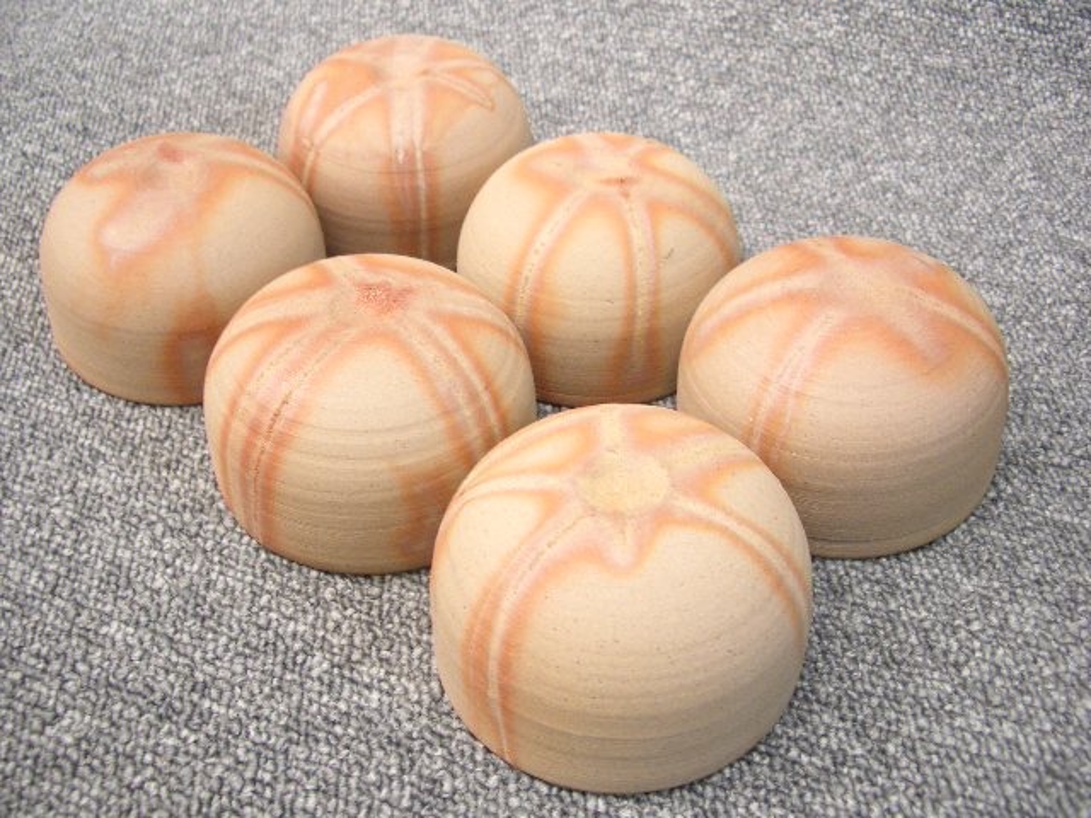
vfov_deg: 40.7
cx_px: 546
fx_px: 1103
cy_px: 409
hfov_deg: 52.6
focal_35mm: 35
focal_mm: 5.8
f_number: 2.6
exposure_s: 1/10
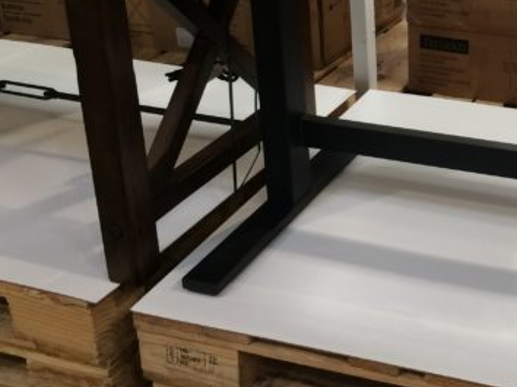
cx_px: 505
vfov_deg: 22.8
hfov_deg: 29.0
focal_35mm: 63
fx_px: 940
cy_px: 63
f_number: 2.2
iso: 50
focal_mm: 4.15
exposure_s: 1/33
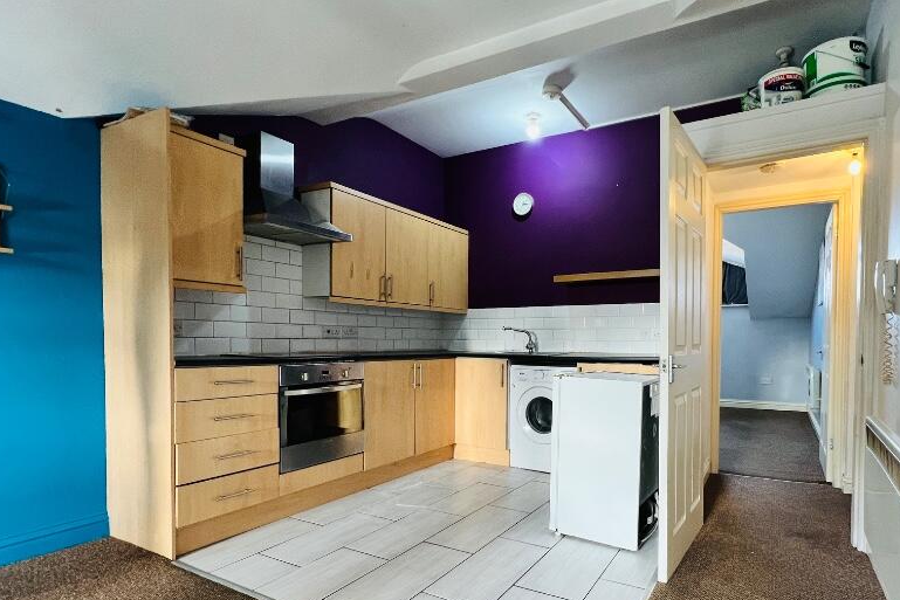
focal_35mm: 18
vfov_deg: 66.9
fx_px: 450
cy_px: 354
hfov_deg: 89.0
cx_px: 533
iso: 200
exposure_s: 1/50
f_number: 1.8
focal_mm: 1.57
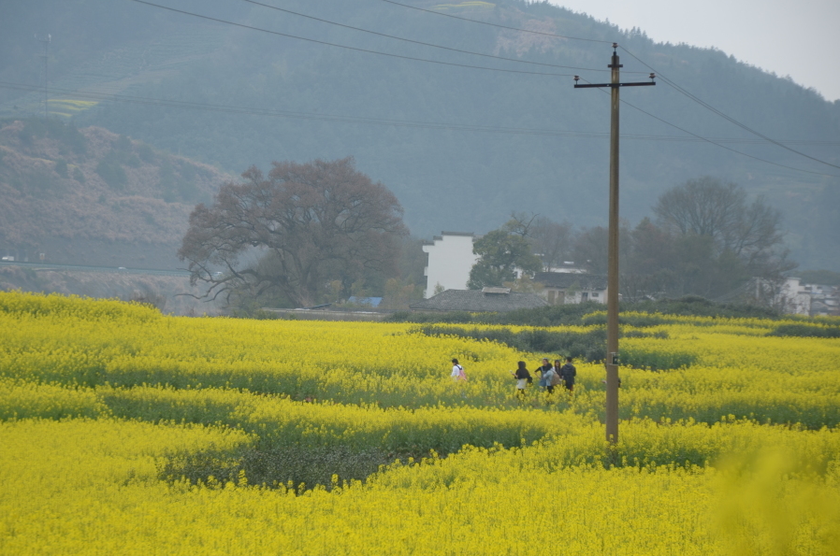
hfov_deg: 11.5
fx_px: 4182
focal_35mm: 180
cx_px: 384
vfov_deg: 7.6
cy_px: 291
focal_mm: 105
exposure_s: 1/500
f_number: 5.6
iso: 160
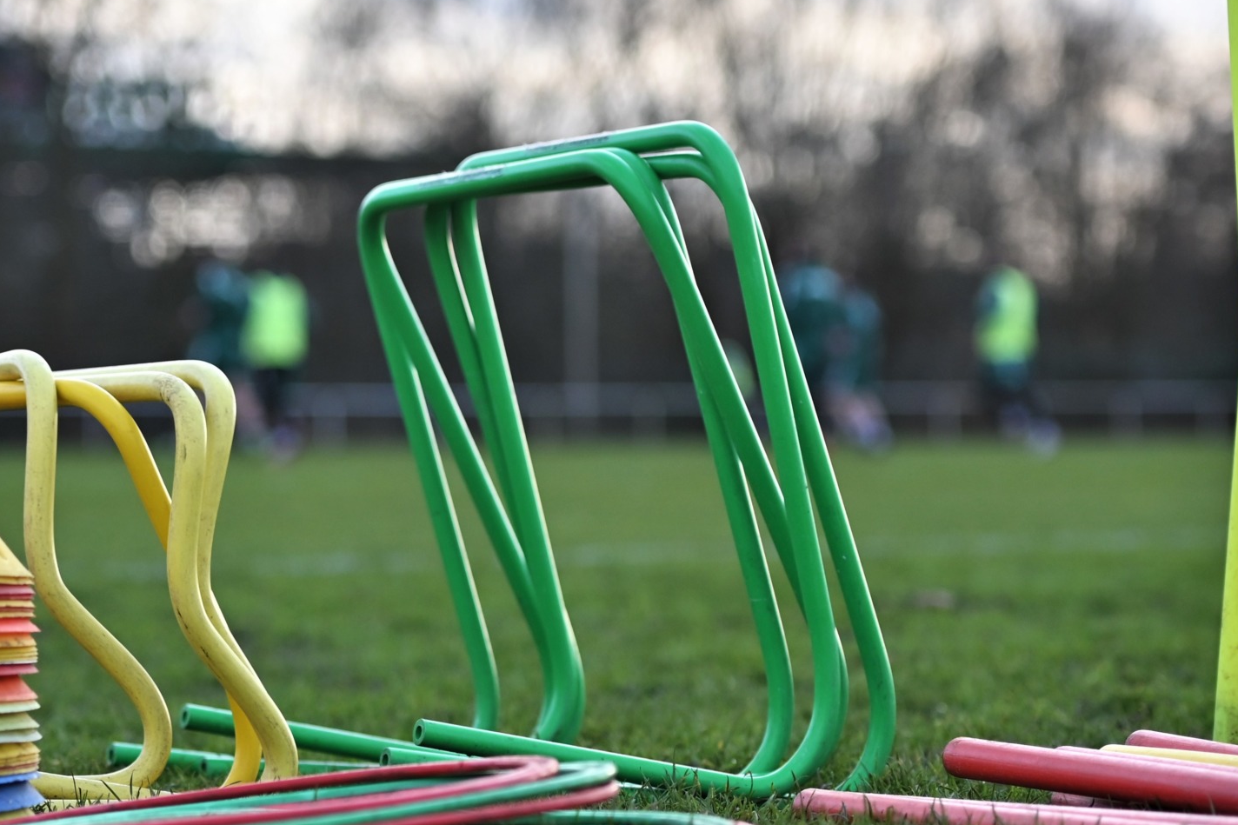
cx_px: 509
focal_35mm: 151
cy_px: 525
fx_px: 5192
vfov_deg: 9.1
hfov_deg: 13.6
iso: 250
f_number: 2.8
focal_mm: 70
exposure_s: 1/800
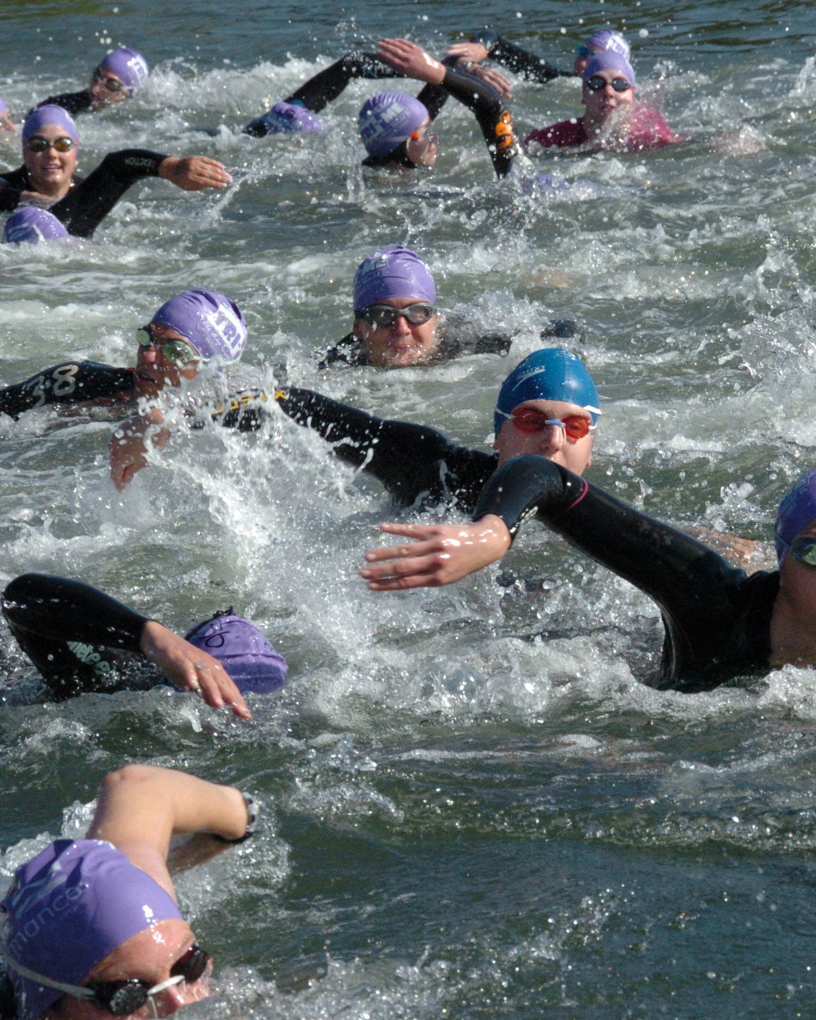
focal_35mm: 203
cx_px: 616
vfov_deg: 9.5
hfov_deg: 7.6
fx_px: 6118
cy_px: 511
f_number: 13
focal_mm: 95
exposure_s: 1/750
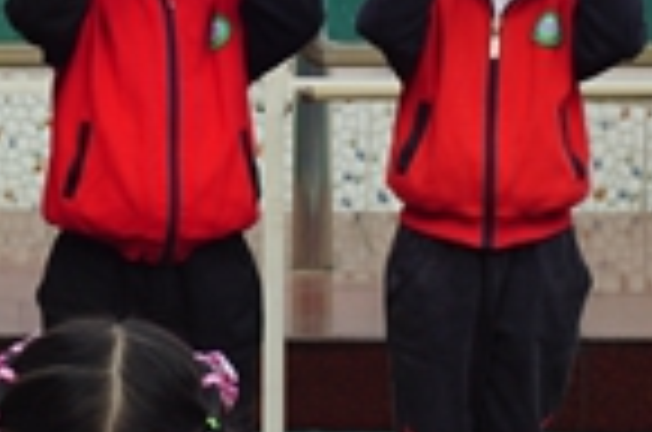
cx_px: 247
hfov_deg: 7.4
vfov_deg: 4.9
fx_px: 5042
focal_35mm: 279
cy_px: -7
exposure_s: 1/125
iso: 100
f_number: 8
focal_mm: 42
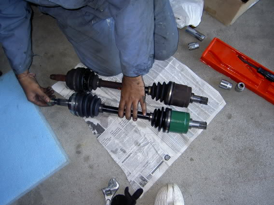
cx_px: 137
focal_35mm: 34
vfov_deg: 41.8
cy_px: 102
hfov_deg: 54.0
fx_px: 269
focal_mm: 5.6
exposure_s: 1/60
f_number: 2.8
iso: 100
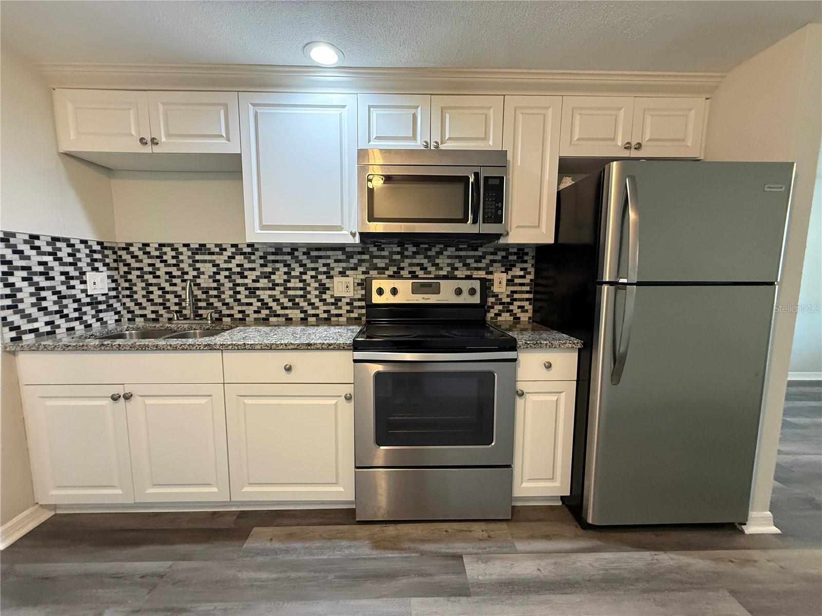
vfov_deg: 85.7
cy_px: 308
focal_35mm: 14
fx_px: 332
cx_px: 411
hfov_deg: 102.1
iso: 500
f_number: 2.2
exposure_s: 1/60
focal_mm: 2.22
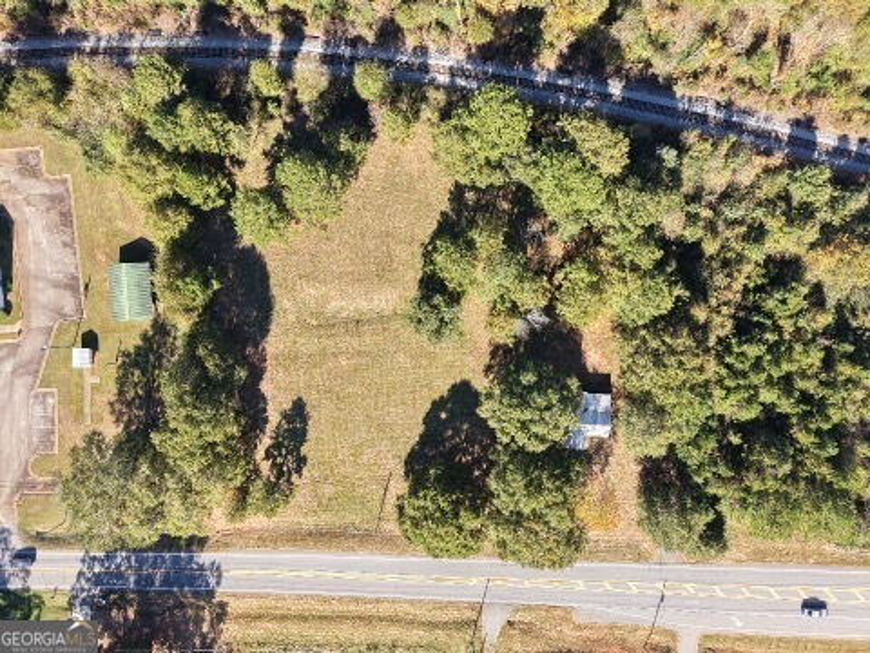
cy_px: 326
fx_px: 603
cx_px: 435
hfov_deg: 71.6
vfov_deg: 56.8
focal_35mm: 24
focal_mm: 8.67
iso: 110
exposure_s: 1/640
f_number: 1.8
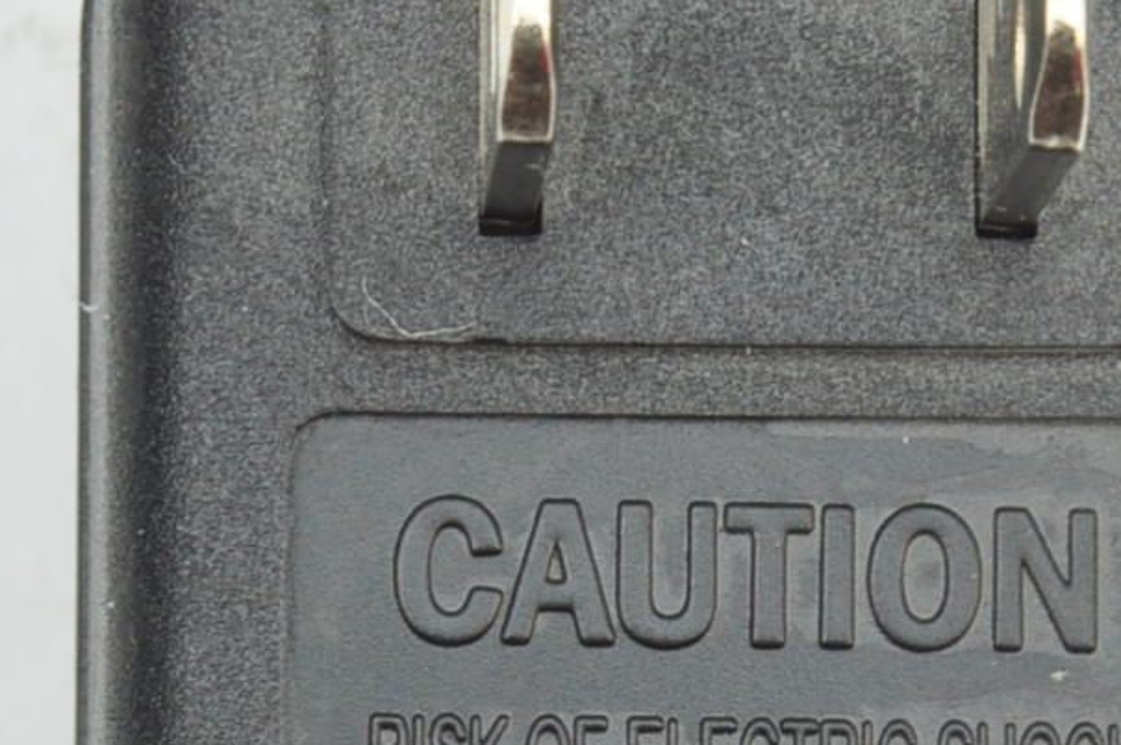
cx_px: 724
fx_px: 9922
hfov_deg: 6.5
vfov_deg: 4.3
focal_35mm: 319
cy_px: 799
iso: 320
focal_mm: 60
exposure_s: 1/8
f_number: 20
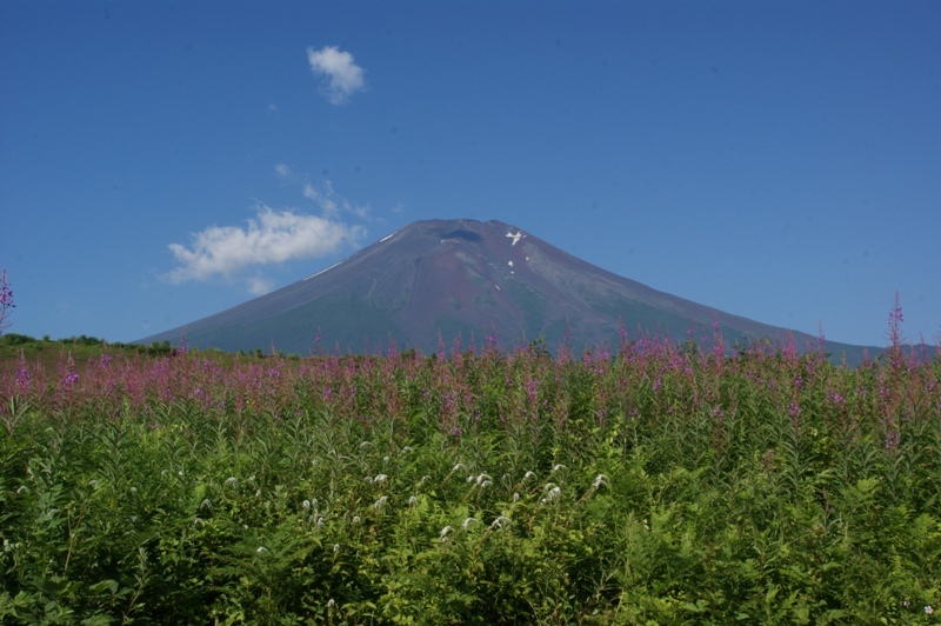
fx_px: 1097
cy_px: 313
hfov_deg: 46.4
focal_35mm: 42
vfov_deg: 31.8
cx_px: 470
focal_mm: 28
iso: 200
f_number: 22
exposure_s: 1/100
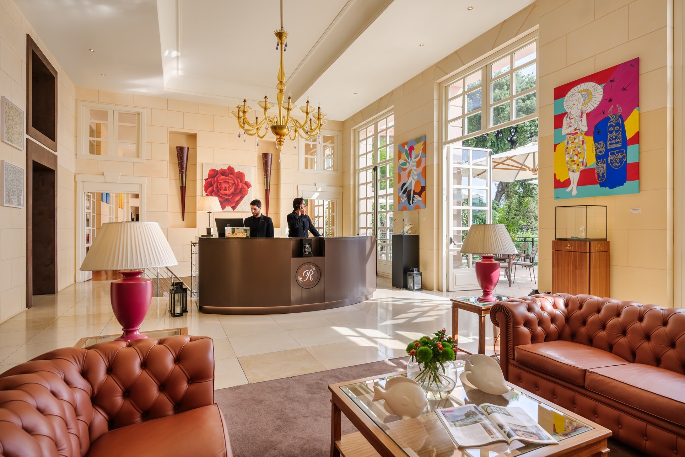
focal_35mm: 19
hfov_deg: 86.9
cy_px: 228
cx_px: 342
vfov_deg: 64.5
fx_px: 361
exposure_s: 1/200
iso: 64
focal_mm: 19
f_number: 5
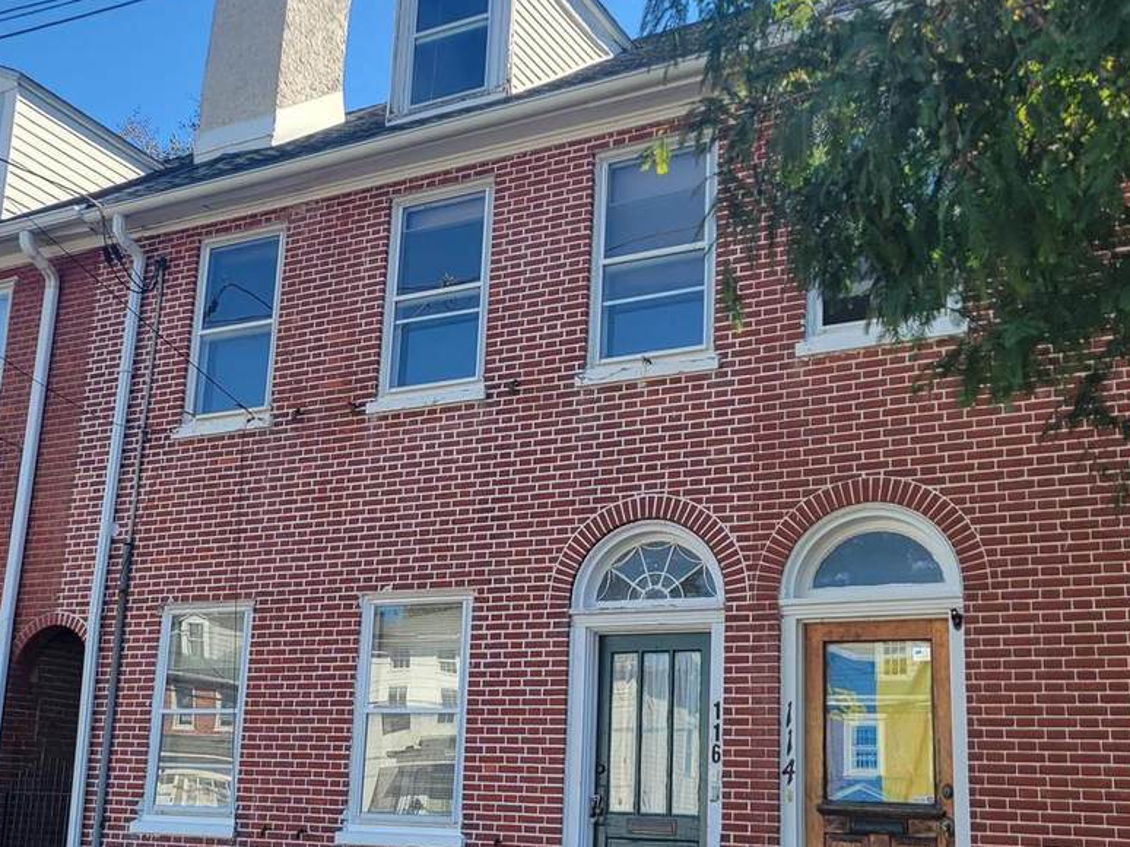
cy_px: 548
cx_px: 515
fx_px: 1403
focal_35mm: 43
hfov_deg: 43.8
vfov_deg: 33.4
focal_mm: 5.4
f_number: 1.8
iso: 40
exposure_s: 1/633
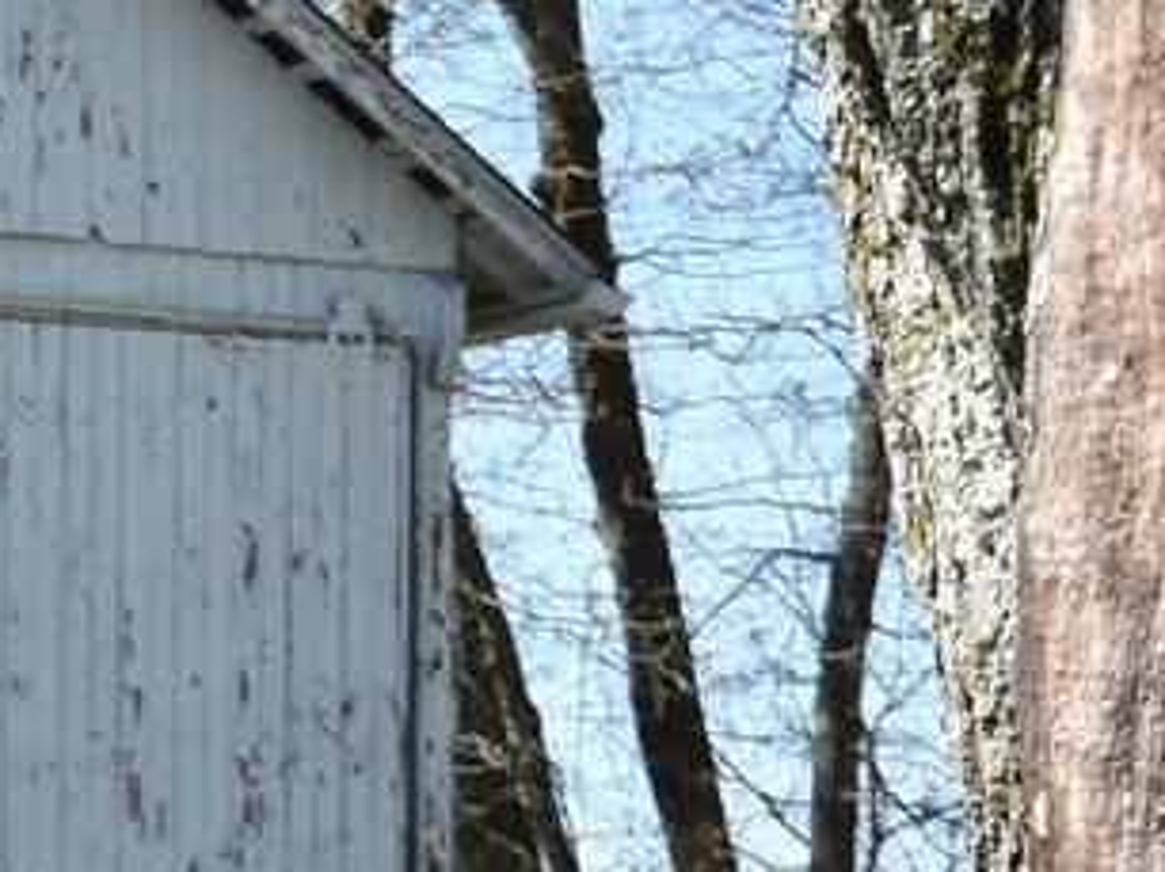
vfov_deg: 6.3
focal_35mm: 232
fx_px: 7802
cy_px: 1289
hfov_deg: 8.4
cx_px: -286
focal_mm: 24
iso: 200
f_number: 9
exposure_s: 1/320
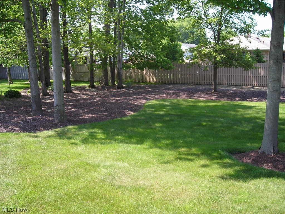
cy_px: 107
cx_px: 142
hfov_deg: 49.0
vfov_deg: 37.7
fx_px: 313
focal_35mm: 38
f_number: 3.2
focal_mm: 6.3
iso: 50
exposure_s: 1/153
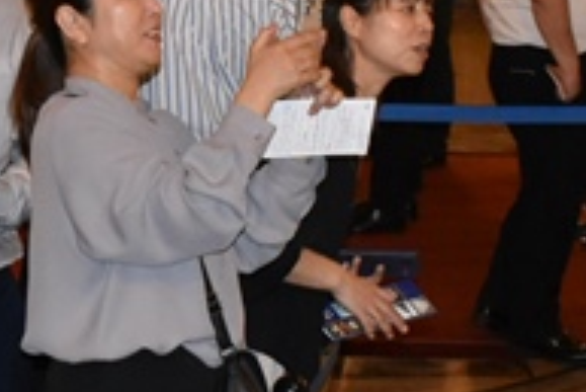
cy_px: 129
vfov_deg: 9.6
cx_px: -21
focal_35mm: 143
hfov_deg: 14.1
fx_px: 2329
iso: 2000
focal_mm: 18
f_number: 3.5
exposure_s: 1/60
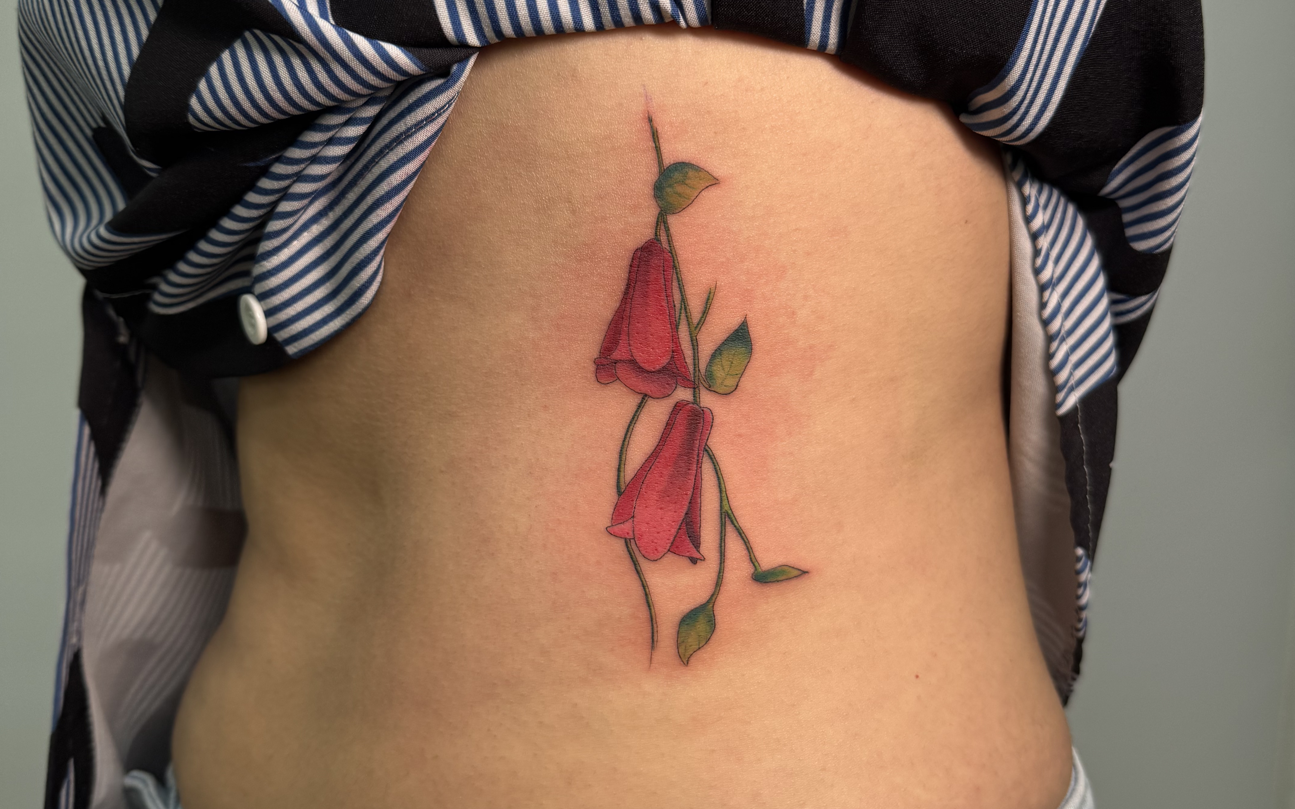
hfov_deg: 56.7
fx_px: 1200
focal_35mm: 34
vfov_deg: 37.2
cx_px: 647
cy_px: 354
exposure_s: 1/100
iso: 50
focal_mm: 6.76
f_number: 1.78
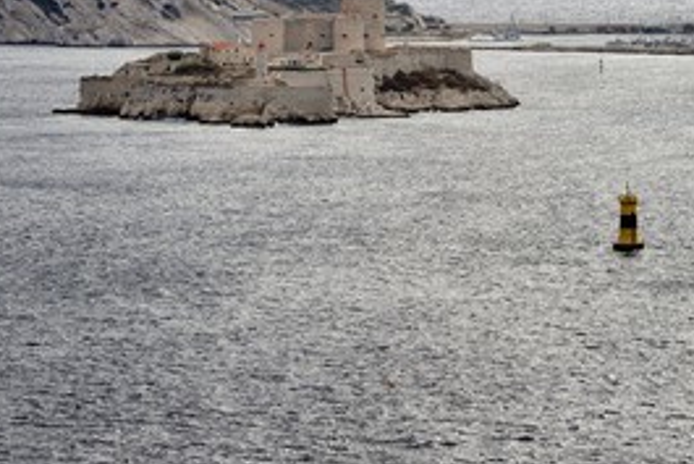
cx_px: 471
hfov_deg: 6.5
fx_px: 6114
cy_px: 128
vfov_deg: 4.3
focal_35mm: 317
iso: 200
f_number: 13
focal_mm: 200
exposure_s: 1/320
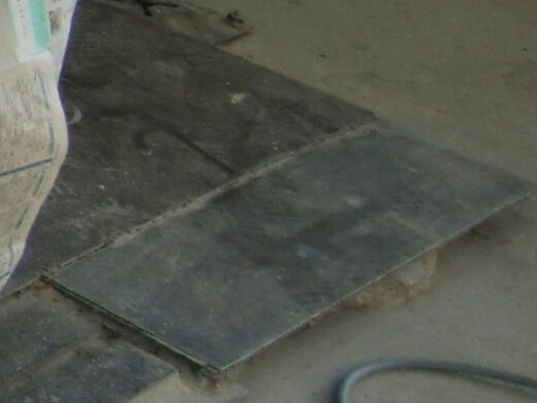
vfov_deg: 12.3
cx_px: -767
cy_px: -69
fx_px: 1831
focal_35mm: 118
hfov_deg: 12.7
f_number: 3.2
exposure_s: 1/60
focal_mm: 4.3
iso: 80
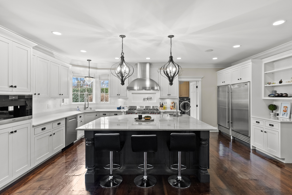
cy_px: 98
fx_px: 146
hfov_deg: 90.0
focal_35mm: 18
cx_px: 146
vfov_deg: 67.5
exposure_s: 1
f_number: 8
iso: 640
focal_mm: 18
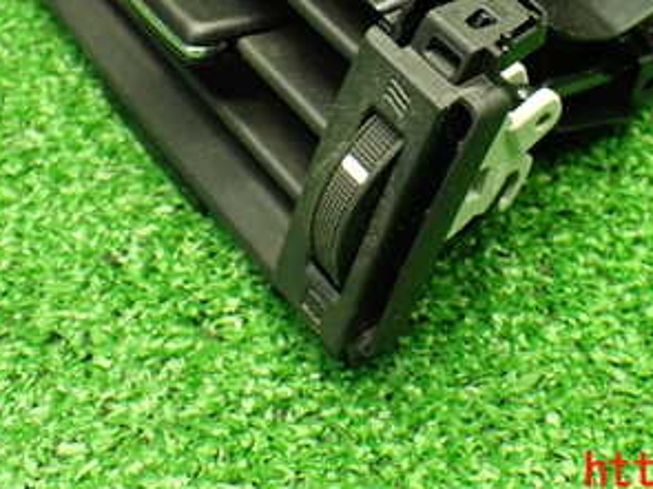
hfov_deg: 31.5
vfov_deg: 23.1
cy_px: 2
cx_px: 421
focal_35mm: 61
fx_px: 1150
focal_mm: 5.4
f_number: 2.3
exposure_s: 1/80
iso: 800
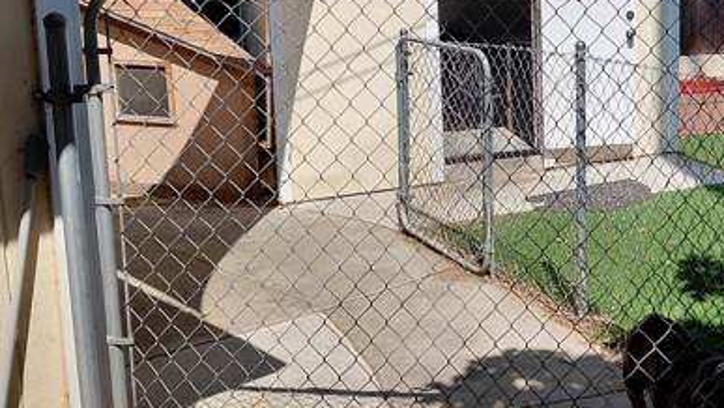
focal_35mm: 45
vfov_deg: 26.3
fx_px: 864
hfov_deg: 44.3
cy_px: 110
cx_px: 524
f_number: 1.8
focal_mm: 4.69
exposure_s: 1/2996
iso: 50
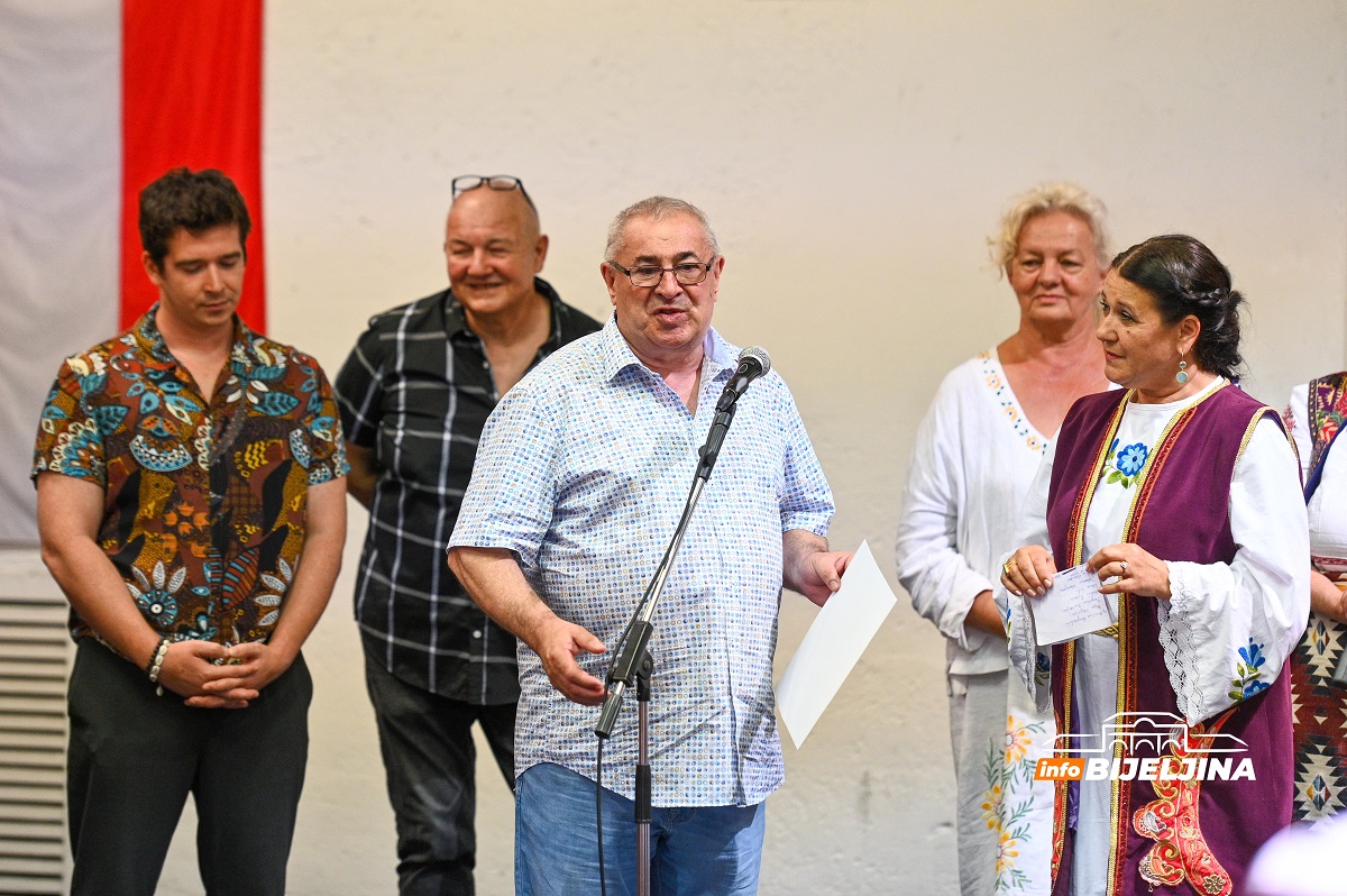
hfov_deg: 14.2
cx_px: 674
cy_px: 448
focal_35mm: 145
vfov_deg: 9.4
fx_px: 5421
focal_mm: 145
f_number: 2.8
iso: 1600
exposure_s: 1/125
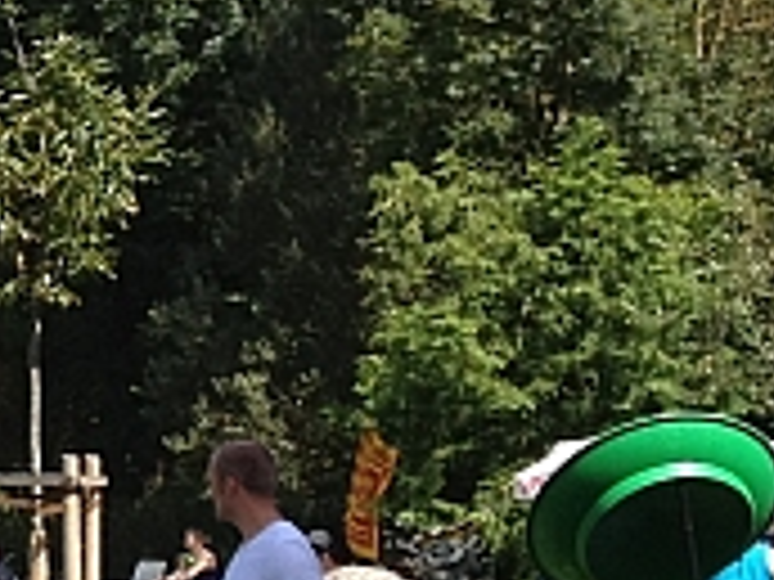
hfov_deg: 9.1
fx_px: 4539
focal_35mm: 203
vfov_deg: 7.3
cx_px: -806
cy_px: 283
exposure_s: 1/935
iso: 64
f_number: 2.4
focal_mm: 4.28
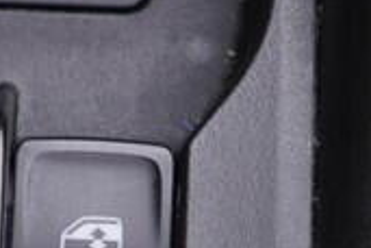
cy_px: 230
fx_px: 2216
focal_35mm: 215
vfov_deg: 6.4
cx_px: 48
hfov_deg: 9.5
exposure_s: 1/40
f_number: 2.8
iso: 125
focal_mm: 24
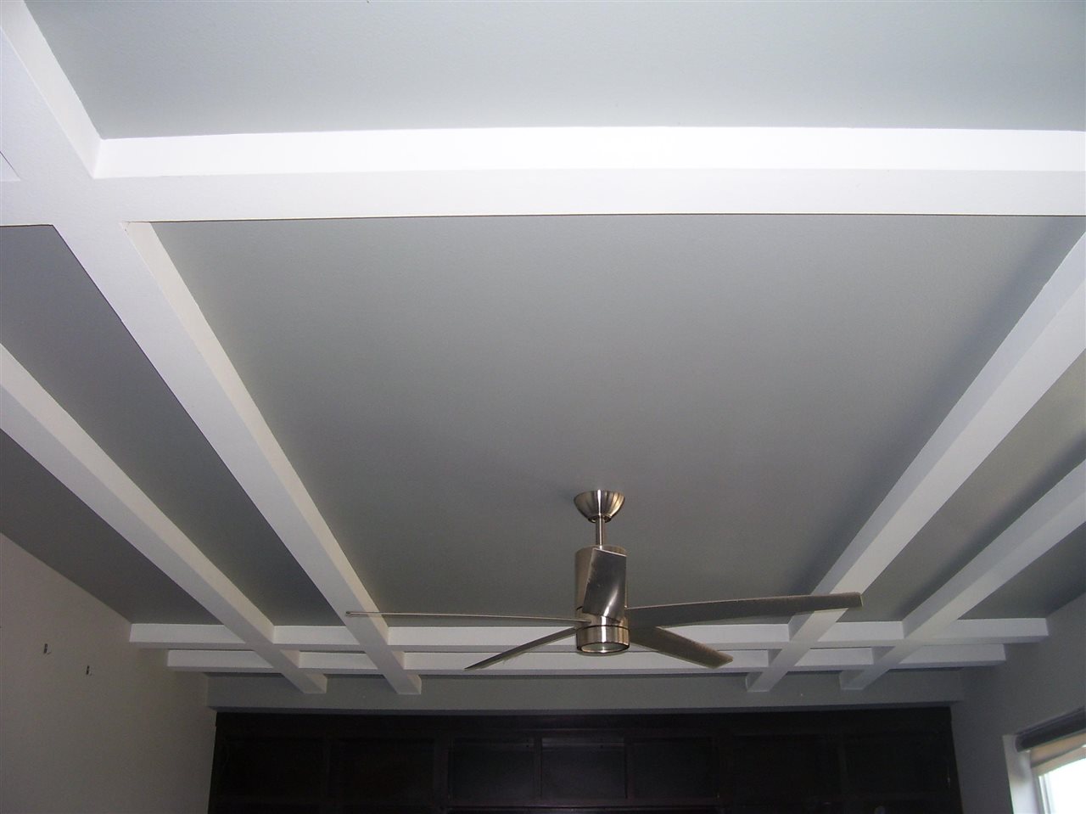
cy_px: 407
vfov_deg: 41.8
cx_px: 543
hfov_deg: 54.0
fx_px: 1066
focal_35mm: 34
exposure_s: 1/60
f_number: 2.7
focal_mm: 5.6
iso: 80
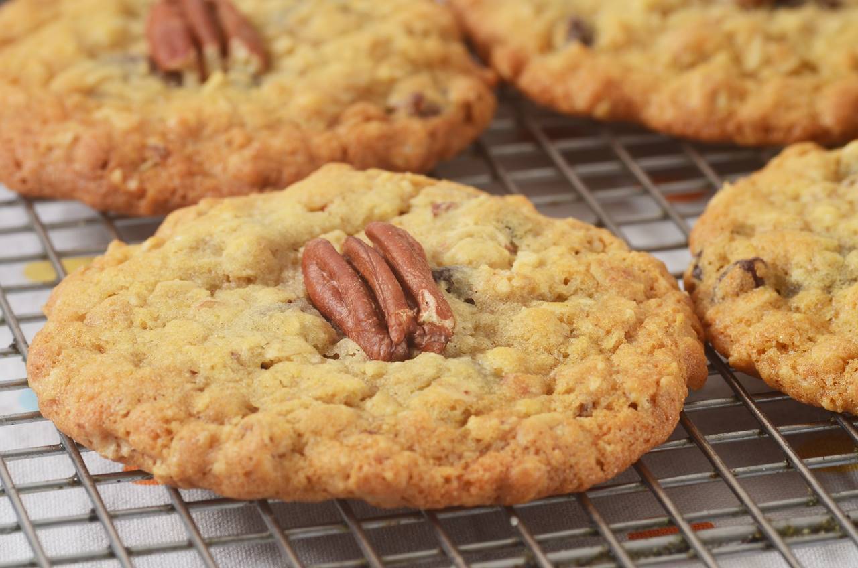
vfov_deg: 8.7
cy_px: 284
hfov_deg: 13.1
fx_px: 3746
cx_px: 429
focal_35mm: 158
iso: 100
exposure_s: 1/30
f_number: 8
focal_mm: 105
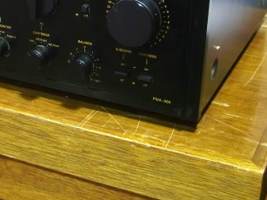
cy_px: 0
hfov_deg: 20.2
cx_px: 57
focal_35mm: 96
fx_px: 740
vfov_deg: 15.1
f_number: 3.3
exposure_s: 1/13
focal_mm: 8.2
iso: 400
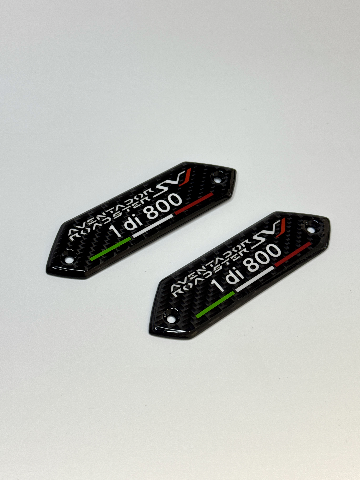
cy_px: 240
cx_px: 180
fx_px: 666
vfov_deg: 39.7
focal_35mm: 48
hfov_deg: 30.3
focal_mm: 6.76
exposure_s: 1/100
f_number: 1.78
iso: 64
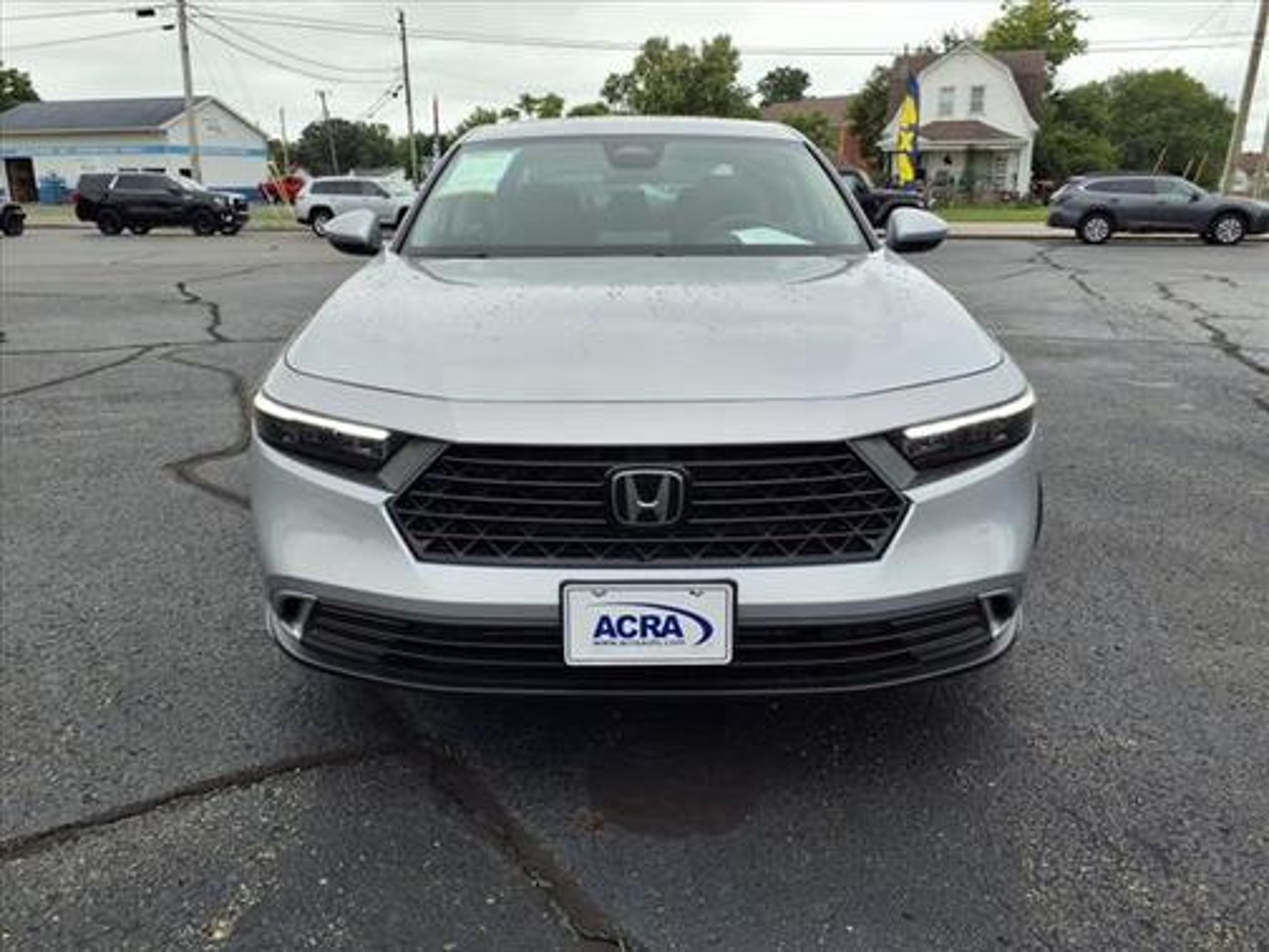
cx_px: 634
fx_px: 990
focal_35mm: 27
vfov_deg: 51.4
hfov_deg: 65.3
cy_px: 476
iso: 40
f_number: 1.9
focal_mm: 3.58
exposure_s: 1/370
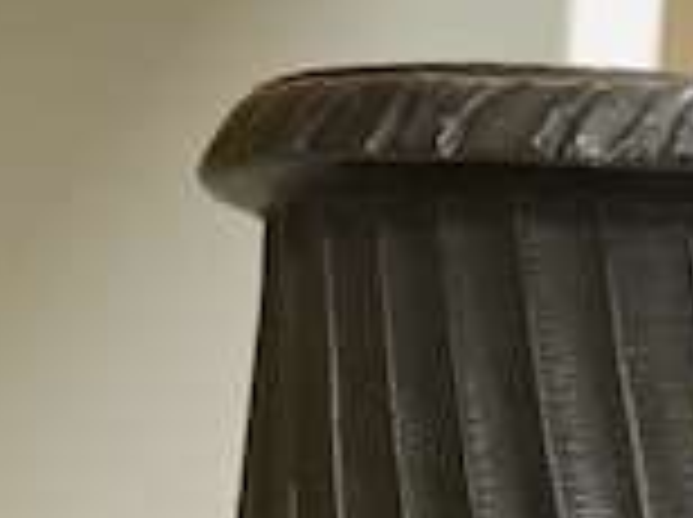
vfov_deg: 4.3
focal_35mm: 317
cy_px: 2052
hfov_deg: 6.2
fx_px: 6336
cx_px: 716
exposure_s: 1/160
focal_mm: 30
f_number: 5.6
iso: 2500
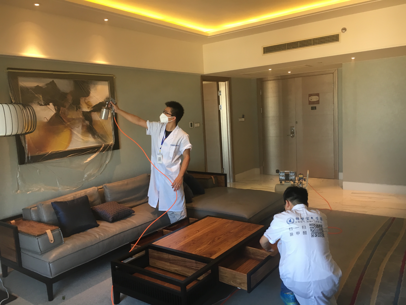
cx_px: 203
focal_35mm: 29
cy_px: 152
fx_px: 340
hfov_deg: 61.7
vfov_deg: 48.2
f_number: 2.2
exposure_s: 1/33
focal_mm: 4.15
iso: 80
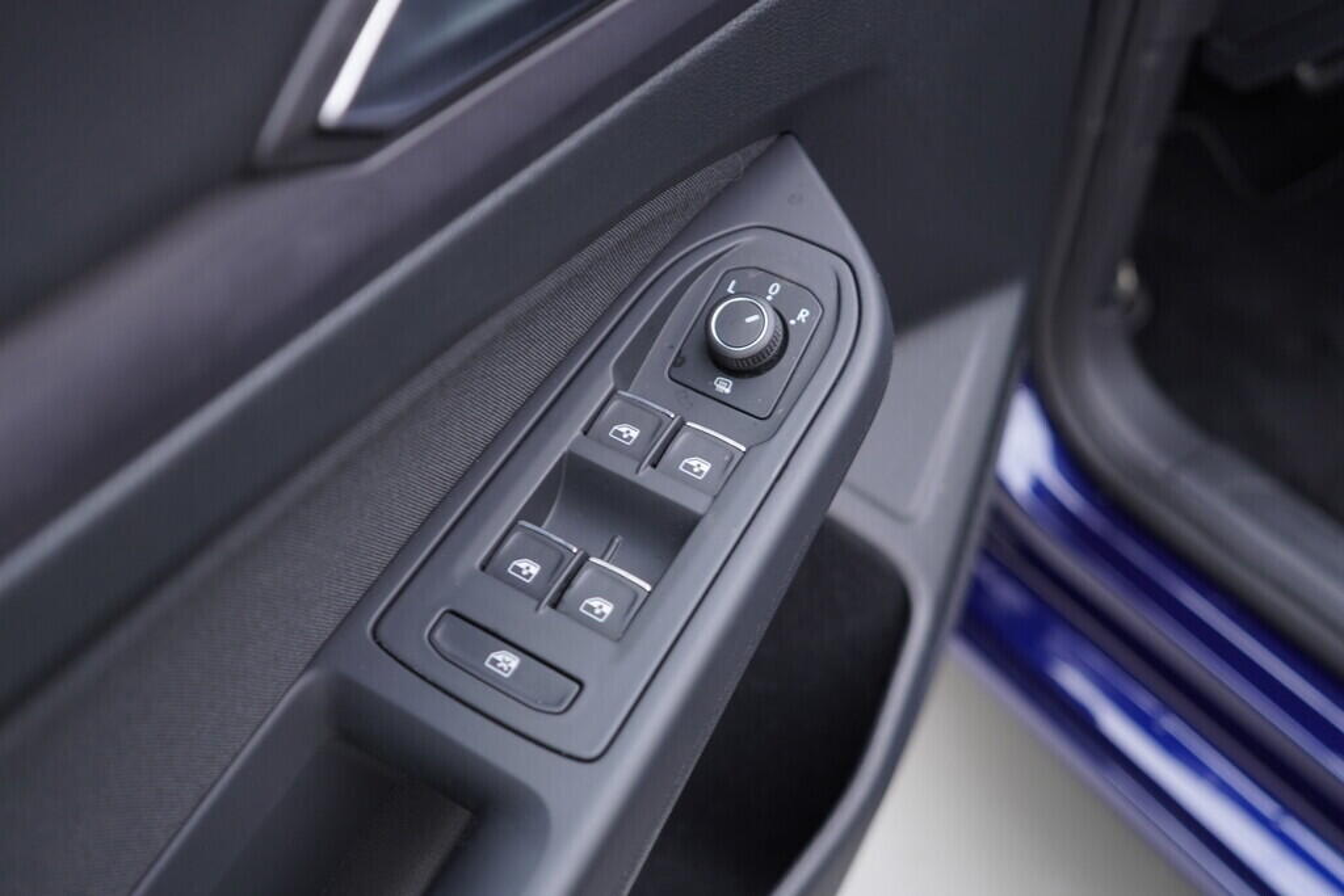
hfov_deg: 53.1
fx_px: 1344
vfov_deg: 36.9
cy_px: 448
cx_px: 672
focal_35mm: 36
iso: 200
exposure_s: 1/40
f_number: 2.8
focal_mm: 24
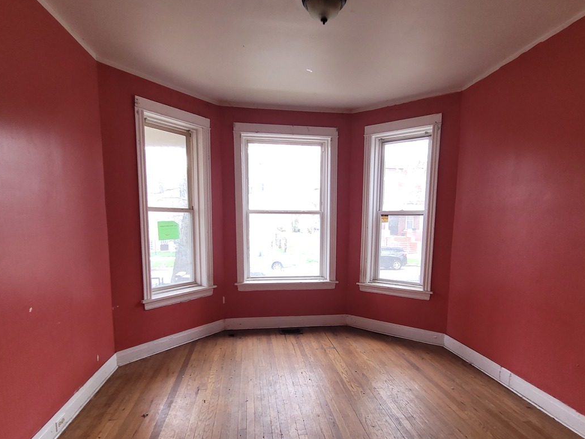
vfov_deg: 70.9
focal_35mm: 18
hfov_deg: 87.8
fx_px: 304
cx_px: 290
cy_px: 262
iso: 80
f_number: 2.2
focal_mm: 2.2
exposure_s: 1/60
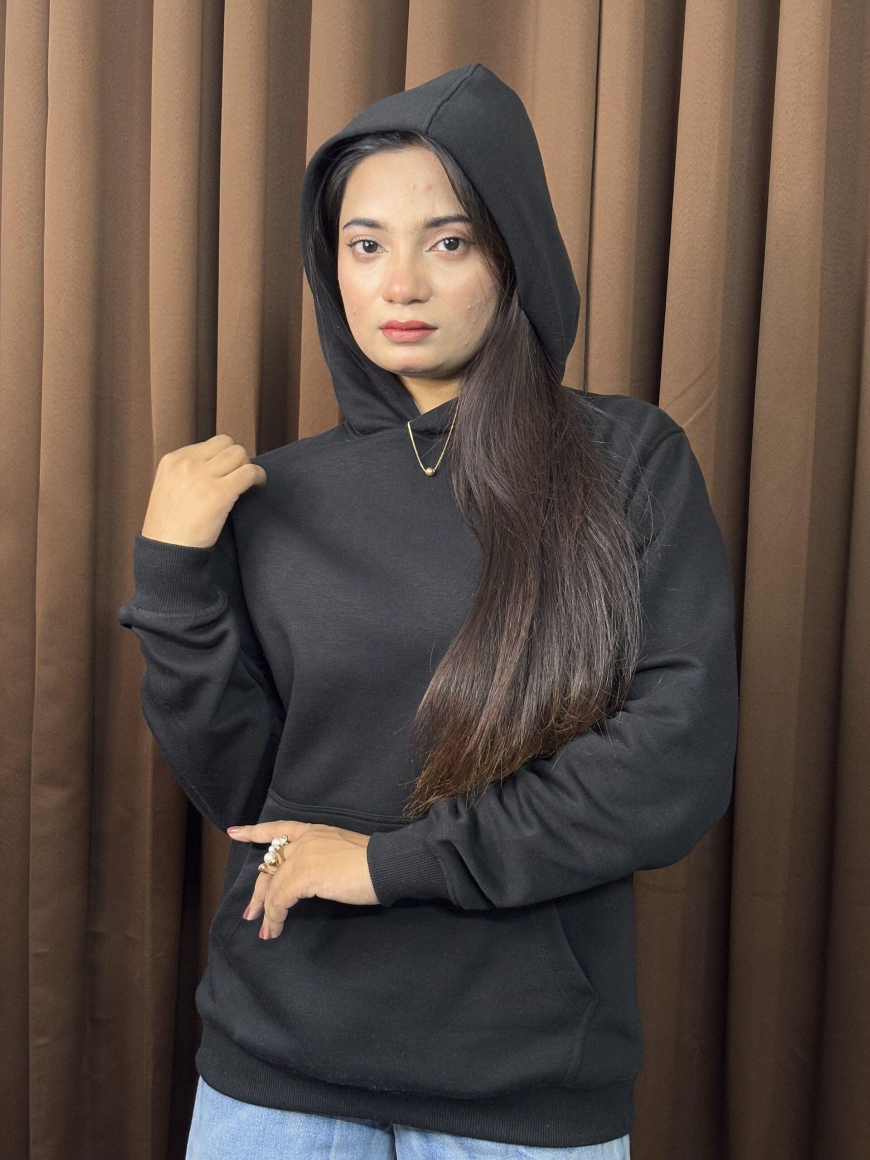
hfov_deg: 28.0
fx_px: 1743
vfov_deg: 36.8
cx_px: 435
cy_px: 580
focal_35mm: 52
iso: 100
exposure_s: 1/33
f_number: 1.6
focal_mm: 5.96
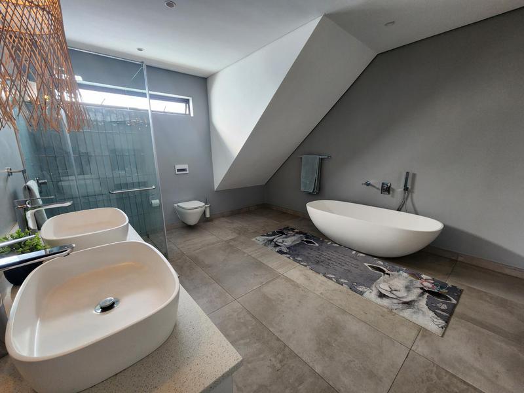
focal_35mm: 13
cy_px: 196
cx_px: 262
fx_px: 197
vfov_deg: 89.9
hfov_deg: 106.2
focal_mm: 2.2
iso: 160
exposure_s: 1/50
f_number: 2.2
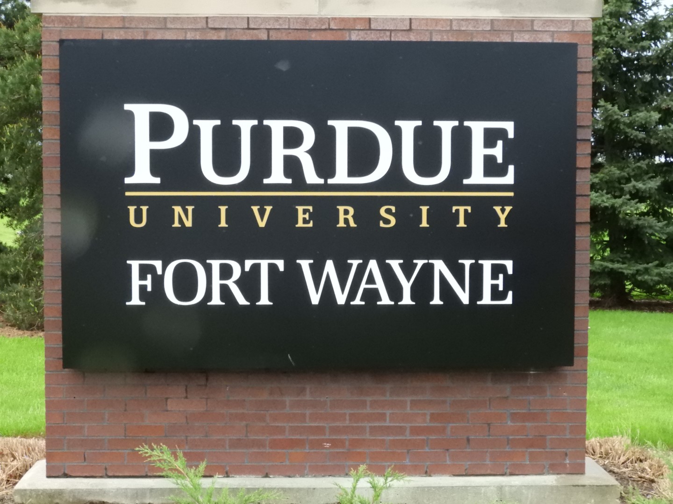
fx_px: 1264
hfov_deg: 29.8
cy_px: 252
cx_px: 336
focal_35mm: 65
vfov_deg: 22.6
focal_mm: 11.6
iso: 1600
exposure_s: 1/2000
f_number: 4.8
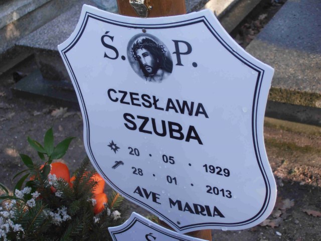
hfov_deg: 33.8
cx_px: 160
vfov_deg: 25.7
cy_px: 120
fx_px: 529
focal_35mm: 57
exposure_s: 1/100
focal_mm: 10.04
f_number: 4.5
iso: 80
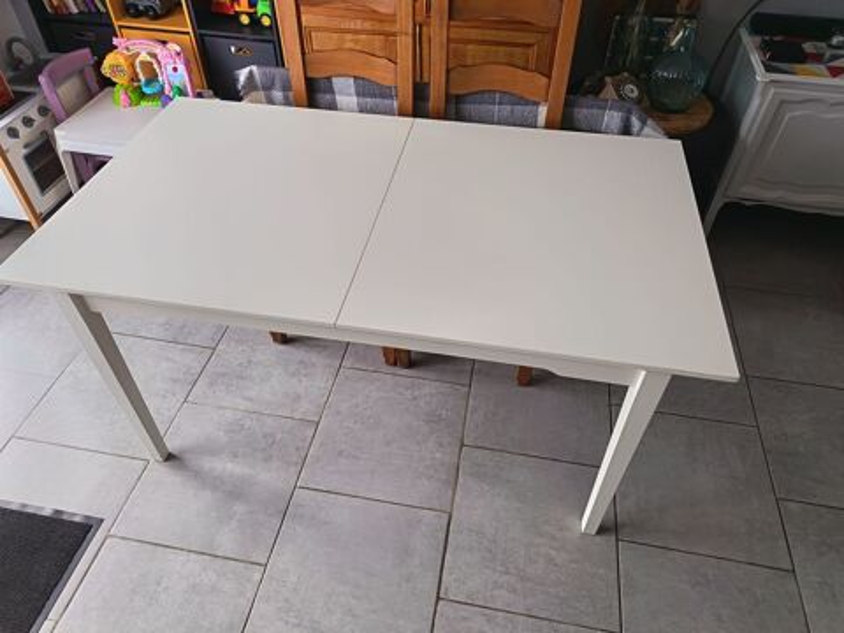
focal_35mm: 24
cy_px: 316
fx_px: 585
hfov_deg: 71.6
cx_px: 422
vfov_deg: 56.8
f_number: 1.75
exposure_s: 1/50
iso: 385
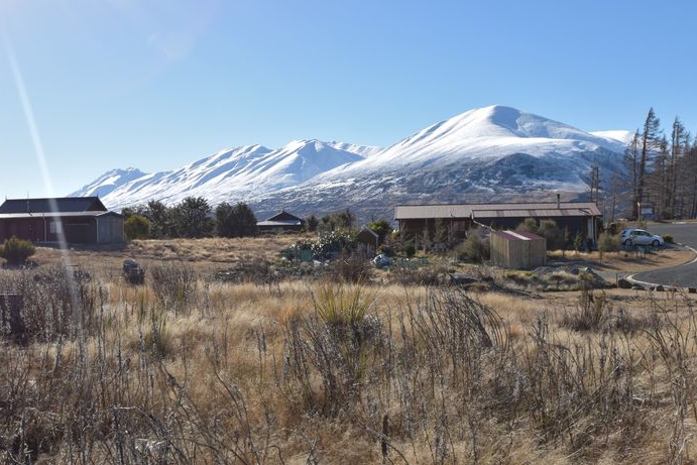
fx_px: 775
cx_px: 360
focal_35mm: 40
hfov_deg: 48.4
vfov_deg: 33.4
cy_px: 233
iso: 100
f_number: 13
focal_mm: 24
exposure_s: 1/200
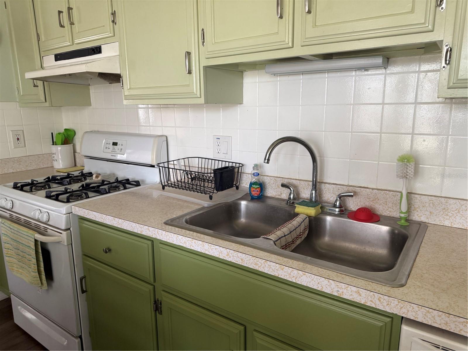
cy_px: 176
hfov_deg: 71.6
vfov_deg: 56.8
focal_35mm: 24
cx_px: 234
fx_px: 324
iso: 200
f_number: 1.78
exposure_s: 1/107
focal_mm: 6.76
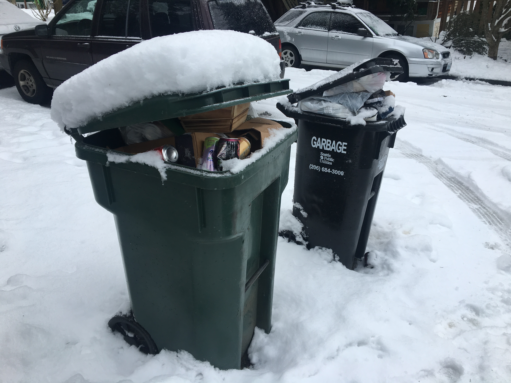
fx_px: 428
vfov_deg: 48.2
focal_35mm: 29
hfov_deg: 61.7
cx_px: 256
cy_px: 192
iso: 25
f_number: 2.2
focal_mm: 4.15
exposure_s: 1/246
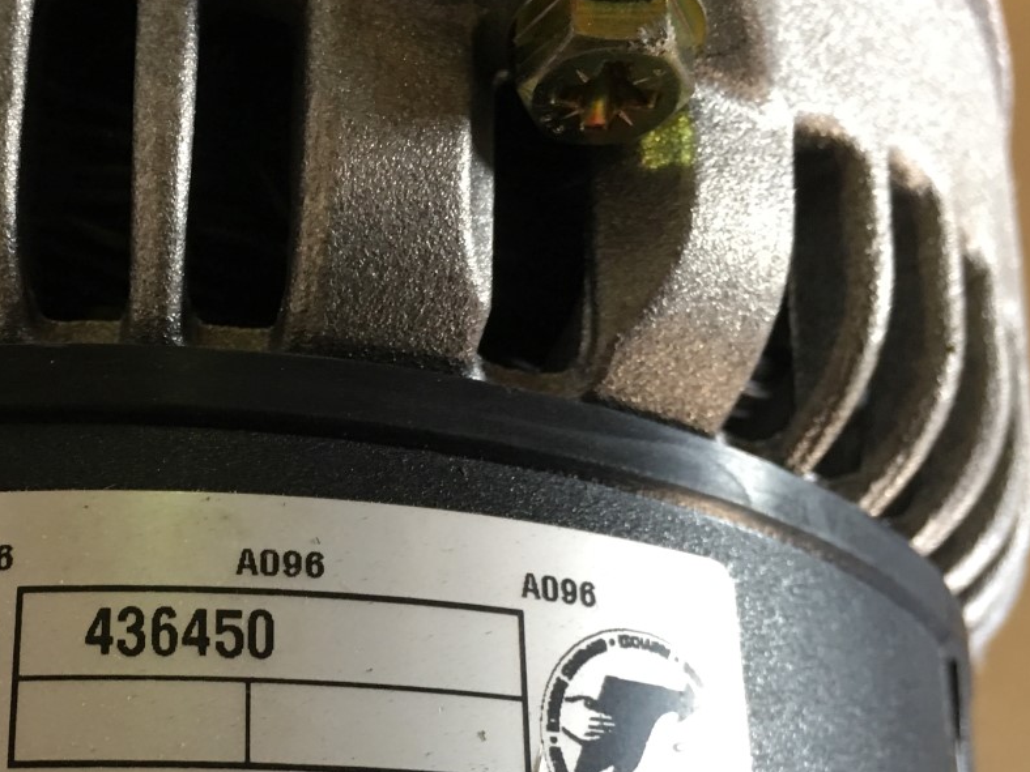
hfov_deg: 35.3
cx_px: 250
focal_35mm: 53
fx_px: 1577
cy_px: 647
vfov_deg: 26.9
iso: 64
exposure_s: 1/17
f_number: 2.2
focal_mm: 4.15
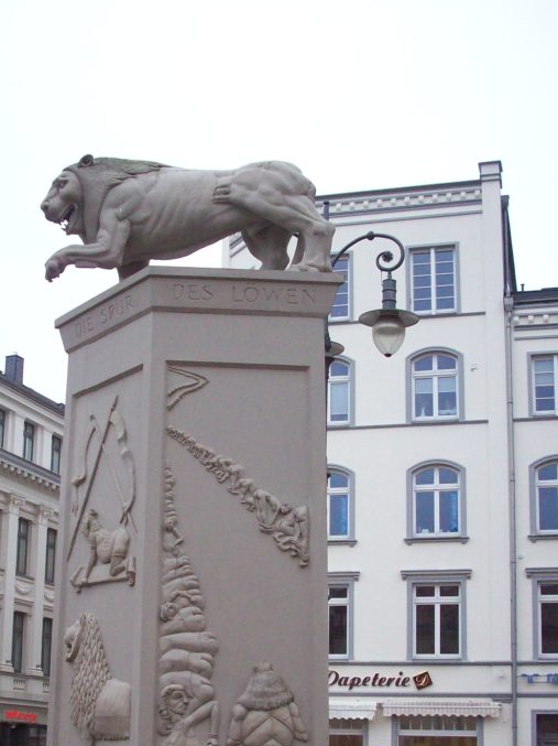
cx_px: 167
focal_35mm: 56
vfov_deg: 33.8
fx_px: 1205
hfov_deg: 25.9
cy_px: 538
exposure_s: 1/128
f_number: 2.8
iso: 183
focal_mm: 6.2
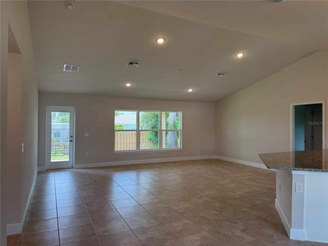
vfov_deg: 56.8
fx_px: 227
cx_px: 164
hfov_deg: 71.6
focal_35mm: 24
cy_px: 123
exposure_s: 1/235
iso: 100
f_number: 1.78
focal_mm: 6.76
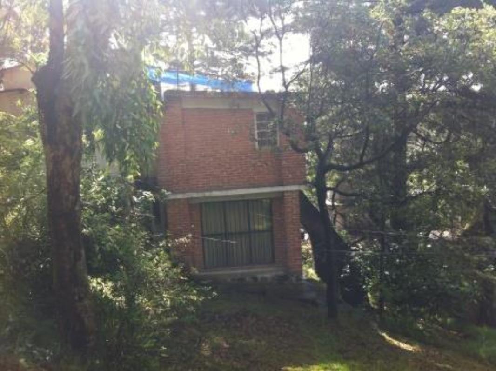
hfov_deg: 52.7
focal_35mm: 35
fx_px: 501
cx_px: 248
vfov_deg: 40.6
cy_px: 186
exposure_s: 1/148
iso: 80
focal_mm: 3.85
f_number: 2.8
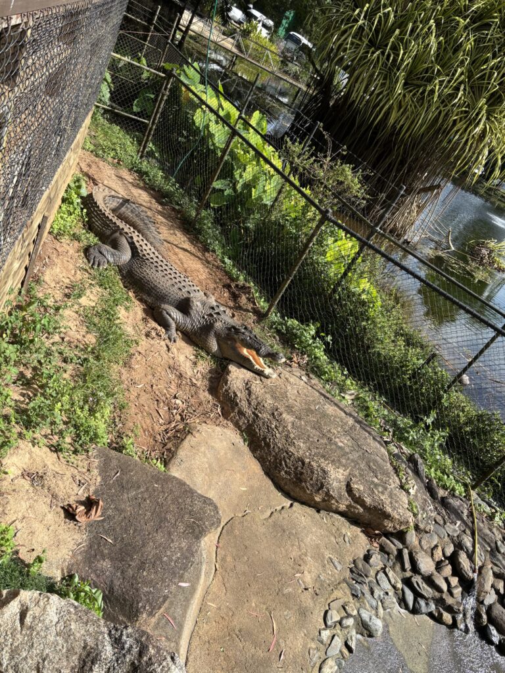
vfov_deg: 67.3
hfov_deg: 53.1
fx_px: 506
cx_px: 252
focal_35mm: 26
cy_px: 336
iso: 50
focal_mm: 5.96
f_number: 1.6
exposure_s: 1/1812
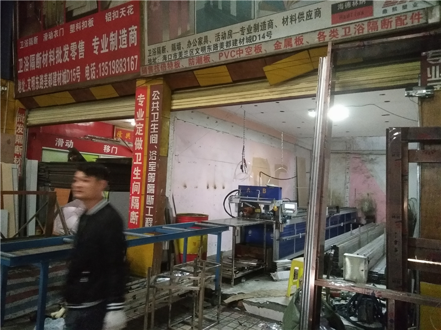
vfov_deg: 63.4
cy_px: 165
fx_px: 268
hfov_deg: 79.0
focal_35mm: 21
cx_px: 220
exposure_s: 1/20
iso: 975
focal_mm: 3.66
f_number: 2.2
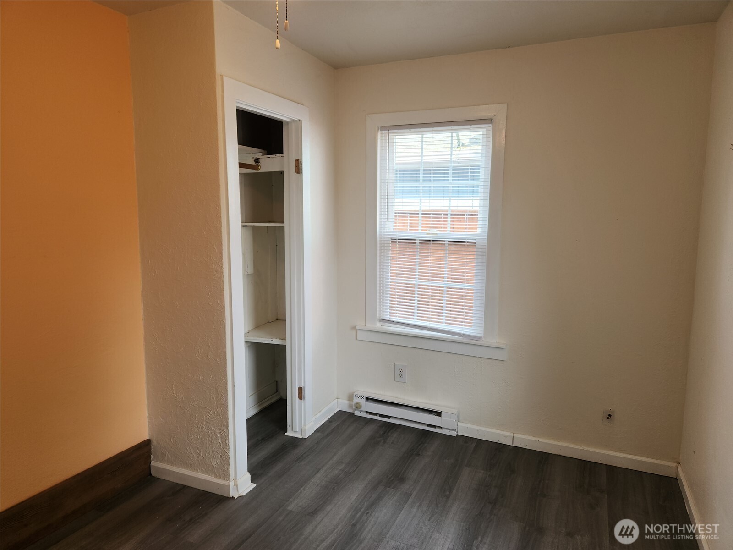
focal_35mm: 23
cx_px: 366
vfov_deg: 58.9
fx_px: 487
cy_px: 275
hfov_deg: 73.9
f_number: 1.8
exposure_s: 1/60
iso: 25
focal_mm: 5.4
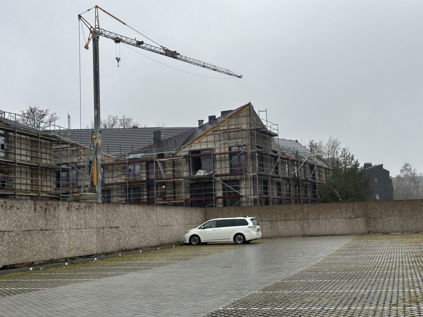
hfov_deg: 39.7
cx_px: 212
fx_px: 587
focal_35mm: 48
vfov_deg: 30.3
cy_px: 158
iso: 50
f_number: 1.78
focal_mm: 6.86
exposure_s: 1/146
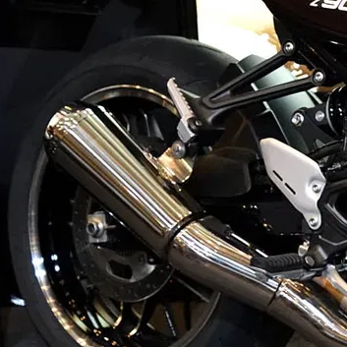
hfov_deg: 12.1
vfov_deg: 13.3
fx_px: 1486
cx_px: 660
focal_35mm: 131
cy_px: 140
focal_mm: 34
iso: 4500
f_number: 4
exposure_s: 1/250
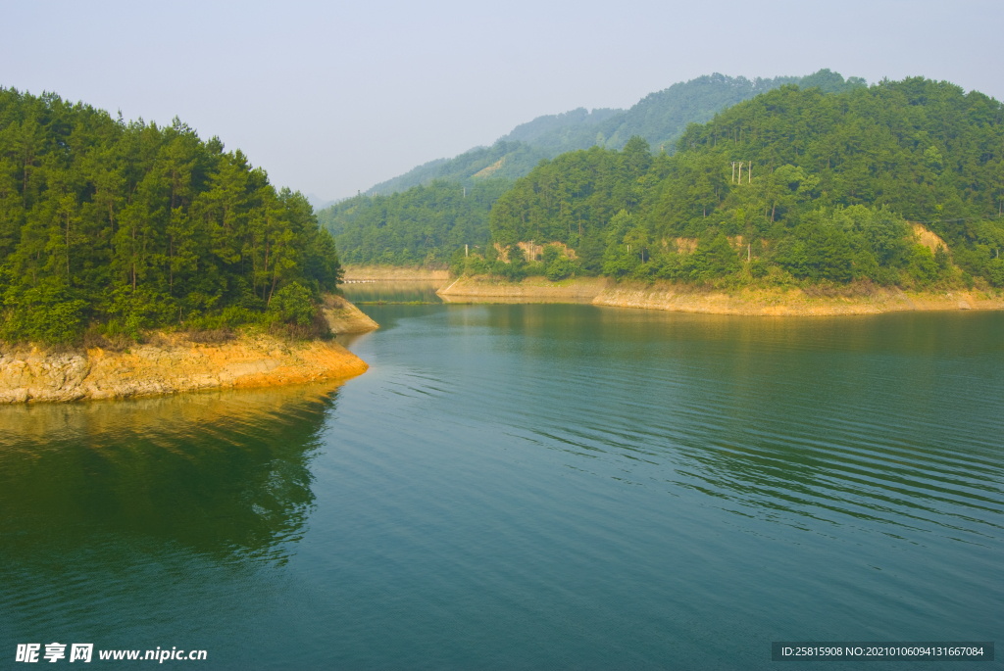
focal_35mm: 36
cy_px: 336
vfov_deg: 37.0
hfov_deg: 53.1
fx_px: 1005
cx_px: 502
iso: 100
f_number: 7.1
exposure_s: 1/200
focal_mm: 24
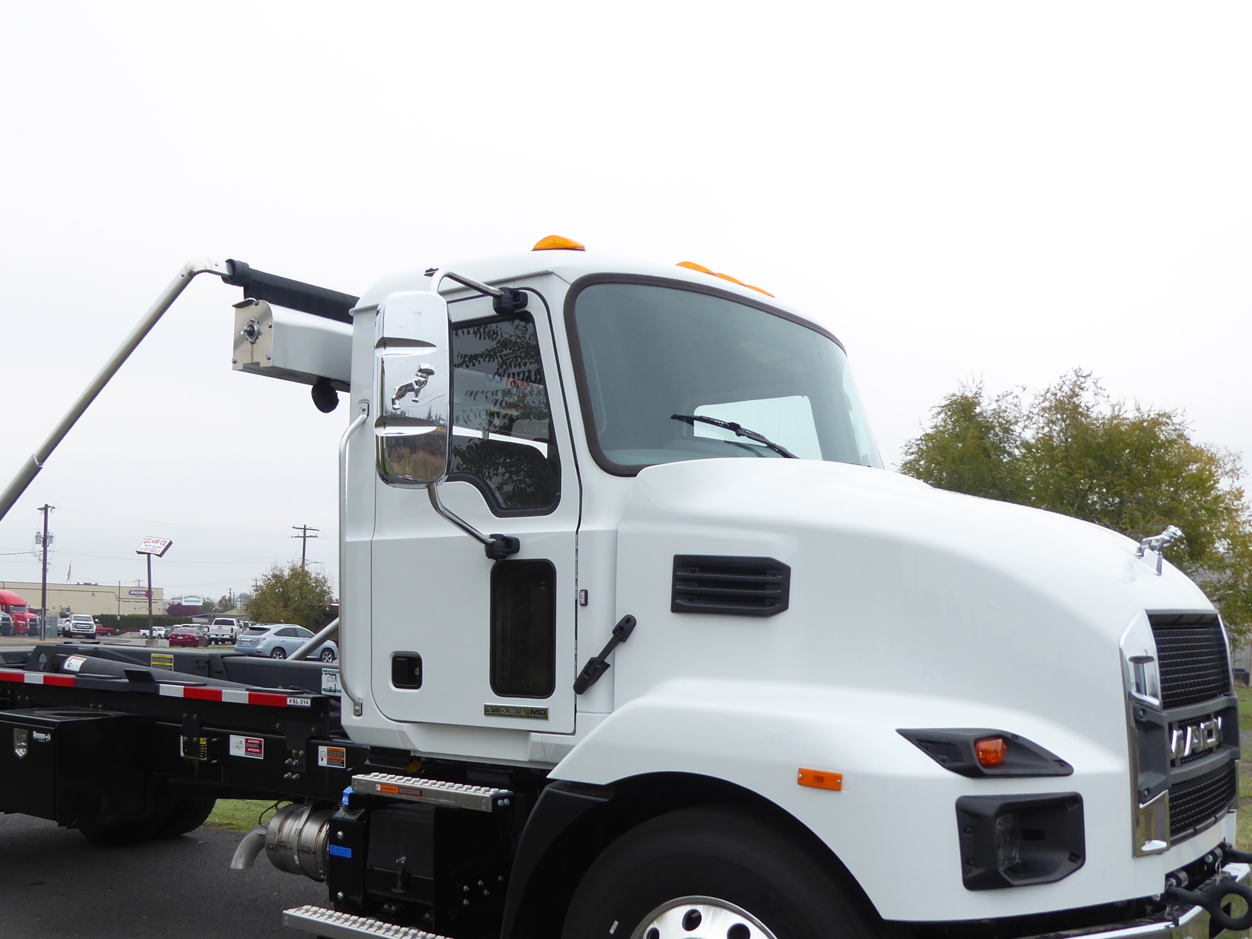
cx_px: 512
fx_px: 1266
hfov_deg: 52.3
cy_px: 652
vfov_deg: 40.0
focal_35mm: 35
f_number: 3.3
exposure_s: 1/200
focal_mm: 4.3
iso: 80
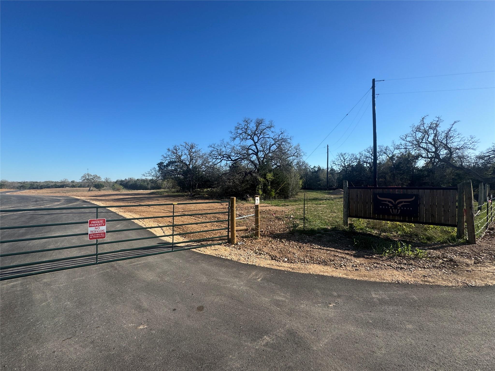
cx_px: 248
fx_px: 200
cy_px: 186
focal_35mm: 14
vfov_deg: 85.7
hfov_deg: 102.1
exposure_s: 1/1449
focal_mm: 2.22
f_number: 2.2
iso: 50
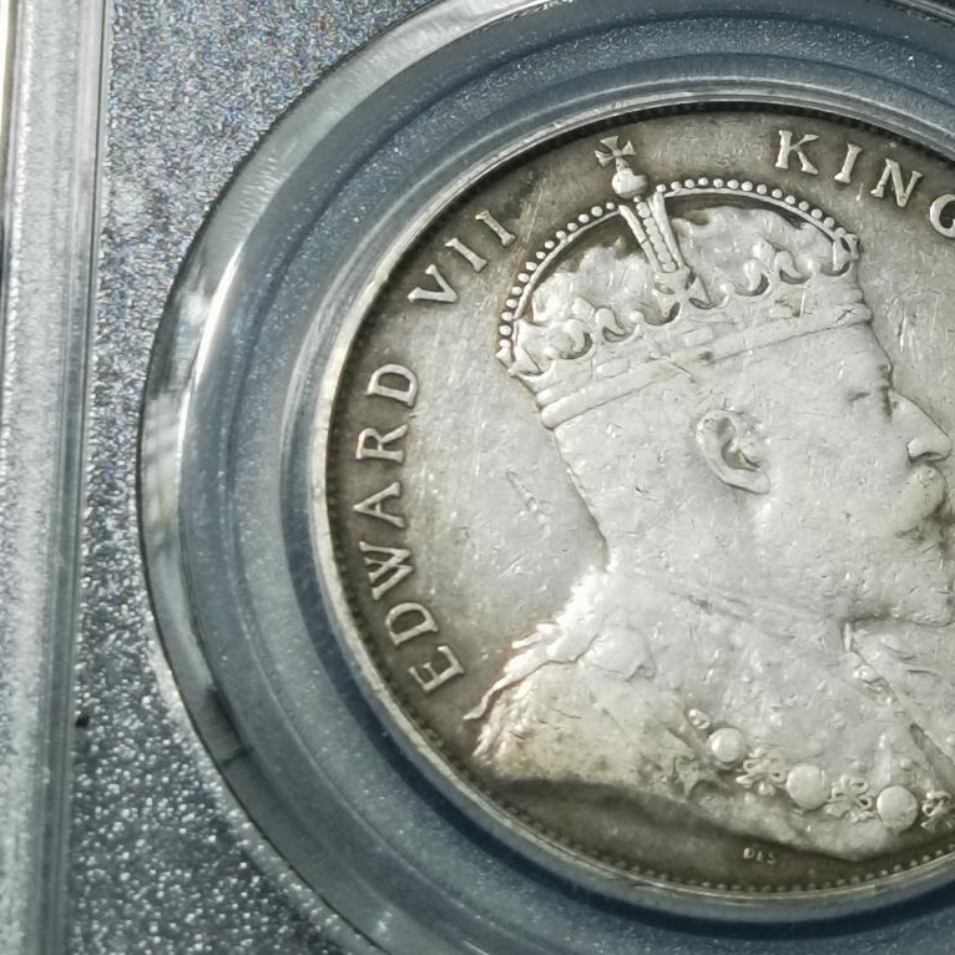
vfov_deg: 12.7
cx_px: 739
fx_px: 4276
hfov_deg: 12.7
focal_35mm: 137
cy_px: 256
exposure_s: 1/100
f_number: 1.9
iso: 100
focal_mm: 6.67
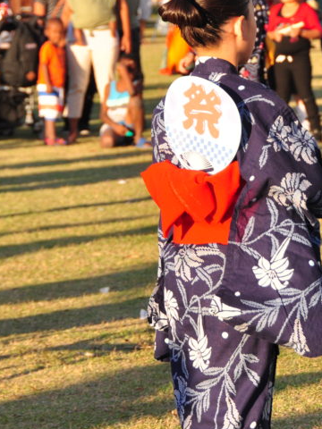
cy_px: 141
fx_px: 3125
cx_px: 223
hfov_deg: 5.9
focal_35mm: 252
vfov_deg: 7.9
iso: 400
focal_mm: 82
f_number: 7.1
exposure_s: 1/640
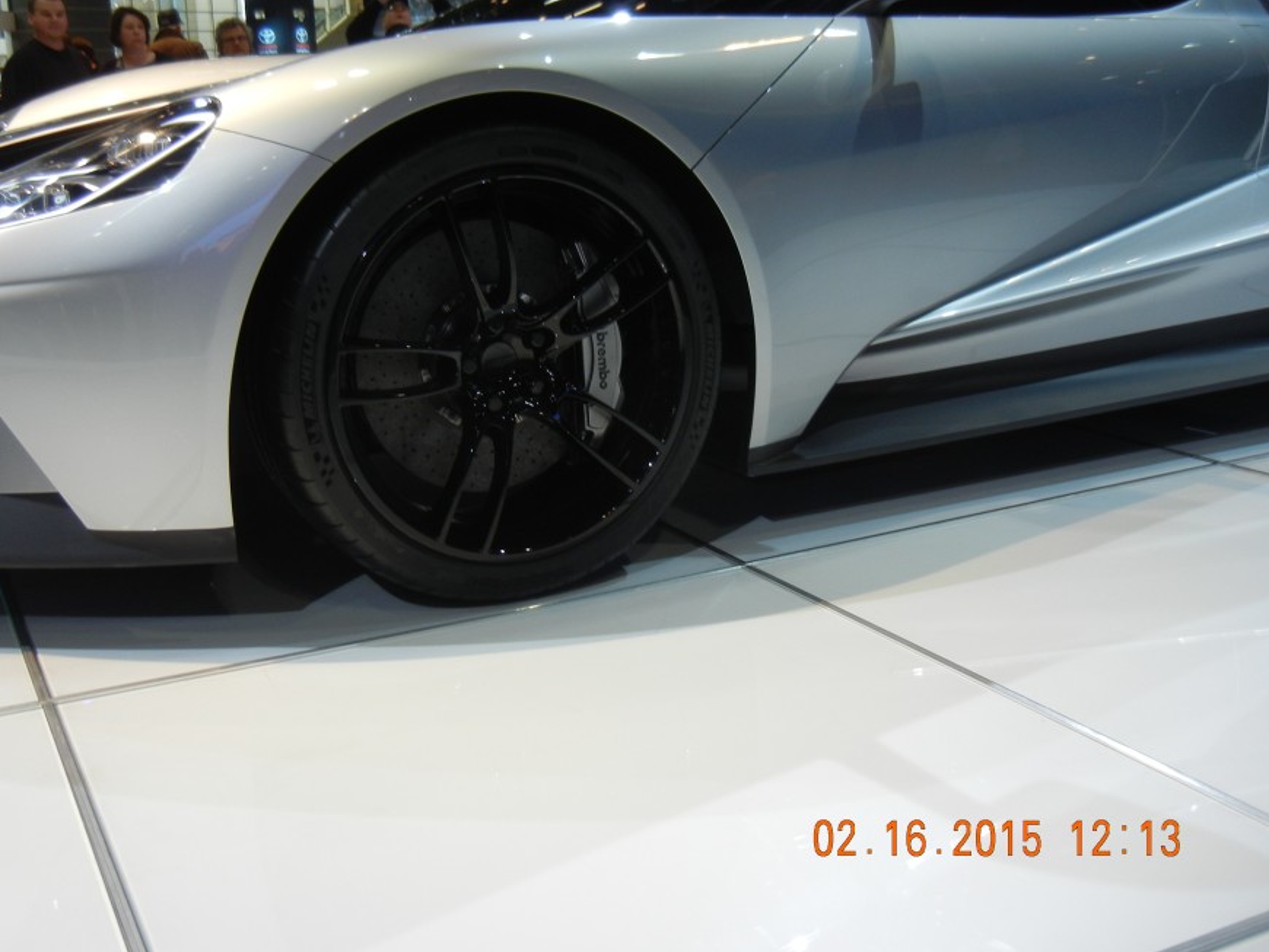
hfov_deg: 46.6
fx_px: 1467
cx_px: 525
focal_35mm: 40
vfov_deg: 35.9
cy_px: 395
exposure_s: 1/60
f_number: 3.6
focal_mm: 6.2
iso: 168
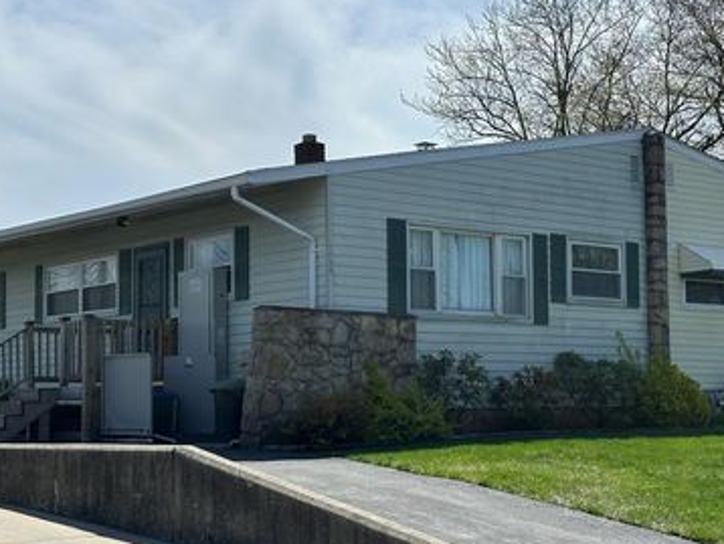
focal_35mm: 67
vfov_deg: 22.0
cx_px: 398
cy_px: 288
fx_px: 1402
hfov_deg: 28.9
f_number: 1.78
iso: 64
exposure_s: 1/7092
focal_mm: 6.86
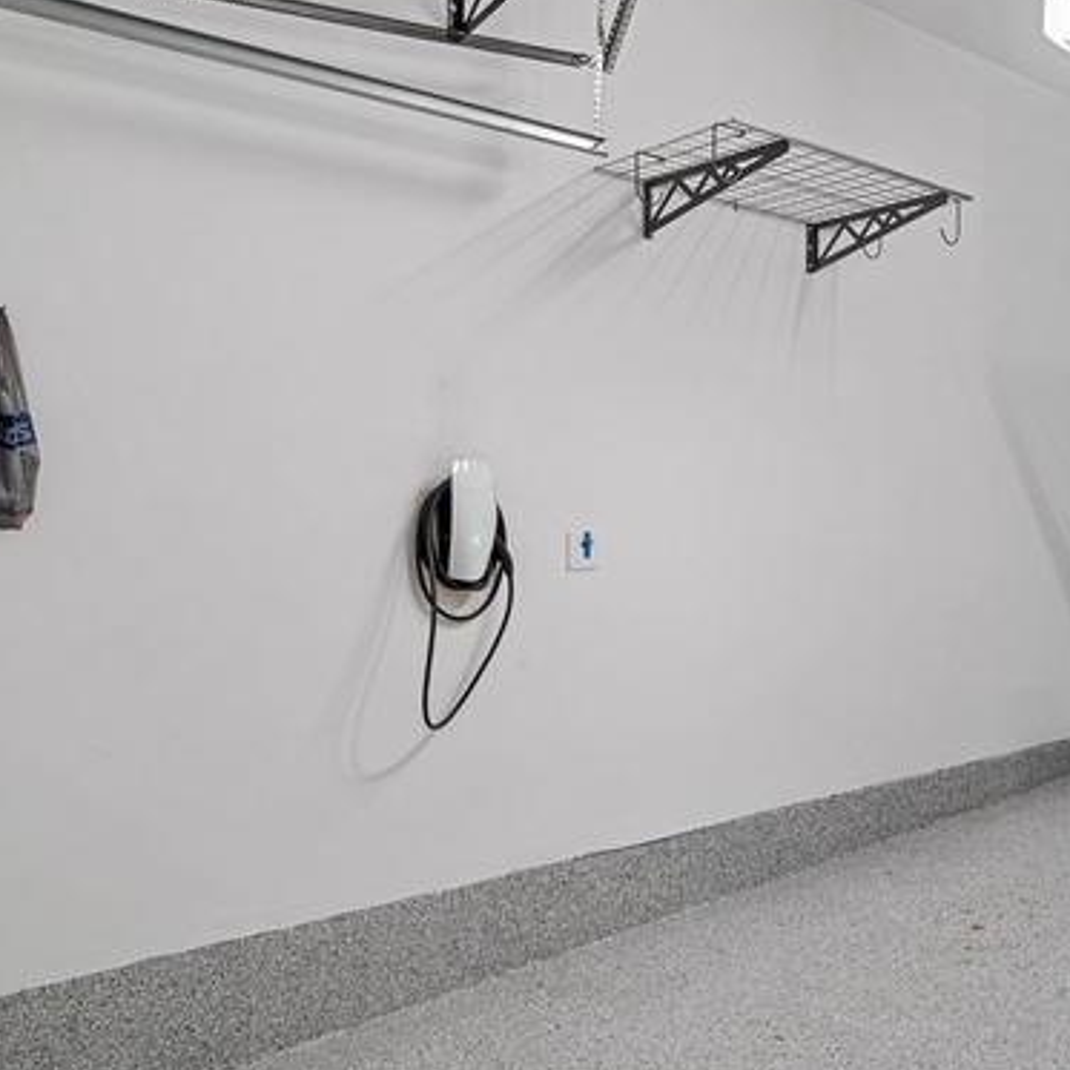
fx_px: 1224
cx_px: 640
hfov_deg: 47.0
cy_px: 572
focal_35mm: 35
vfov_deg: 47.2
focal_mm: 10
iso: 200
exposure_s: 1/1.25
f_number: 8
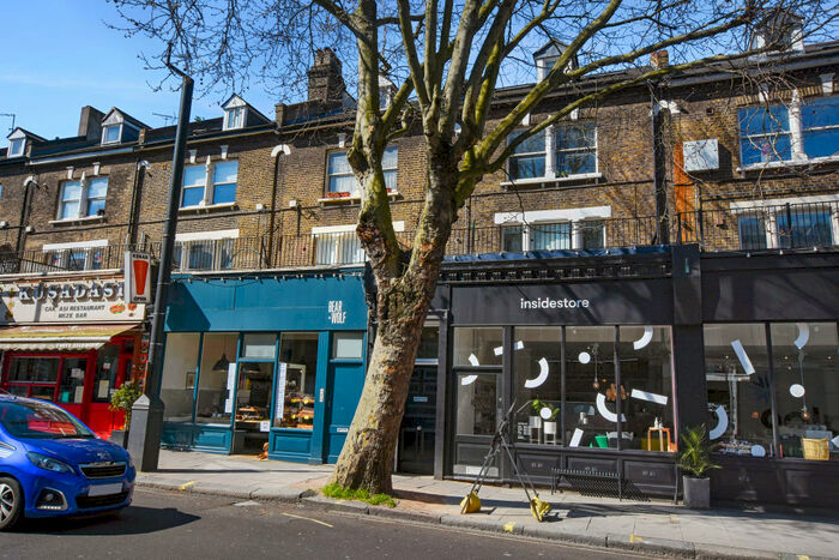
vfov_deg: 47.9
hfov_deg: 67.4
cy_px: 280
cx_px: 420
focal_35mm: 27
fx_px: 629
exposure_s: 1/320
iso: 200
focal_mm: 18
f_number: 13
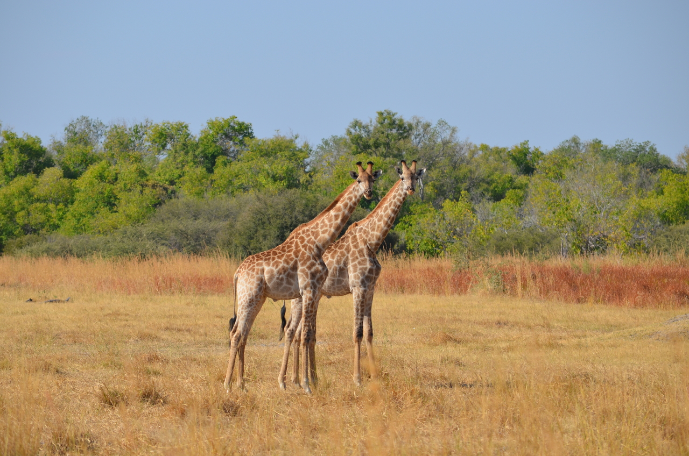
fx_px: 6017
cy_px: 228
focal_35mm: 315
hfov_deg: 6.6
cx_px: 344
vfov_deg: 4.3
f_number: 7.1
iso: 200
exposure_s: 1/800
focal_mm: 210
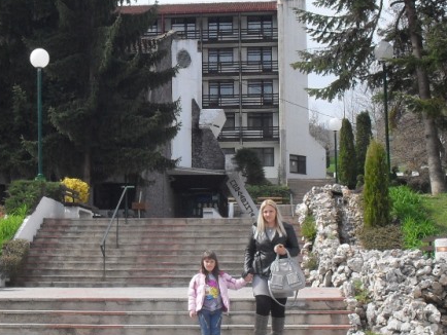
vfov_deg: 21.0
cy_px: 186
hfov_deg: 27.6
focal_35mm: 70
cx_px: 158
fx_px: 904
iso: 80
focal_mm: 6.3
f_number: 8.3
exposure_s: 1/125
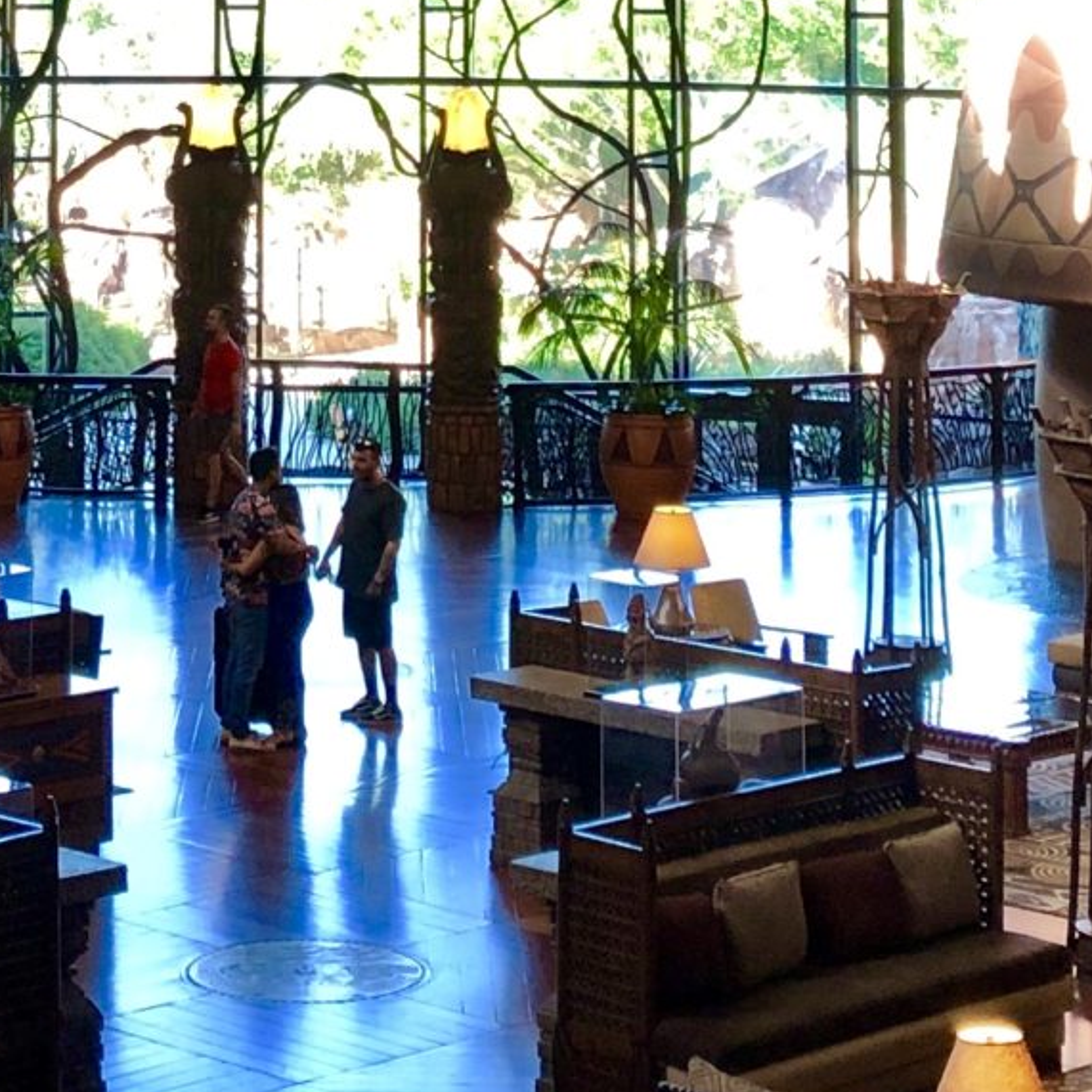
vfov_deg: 14.9
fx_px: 3962
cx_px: 222
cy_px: -361
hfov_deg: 15.6
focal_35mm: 111
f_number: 1.8
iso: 32
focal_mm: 3.99
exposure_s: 1/30
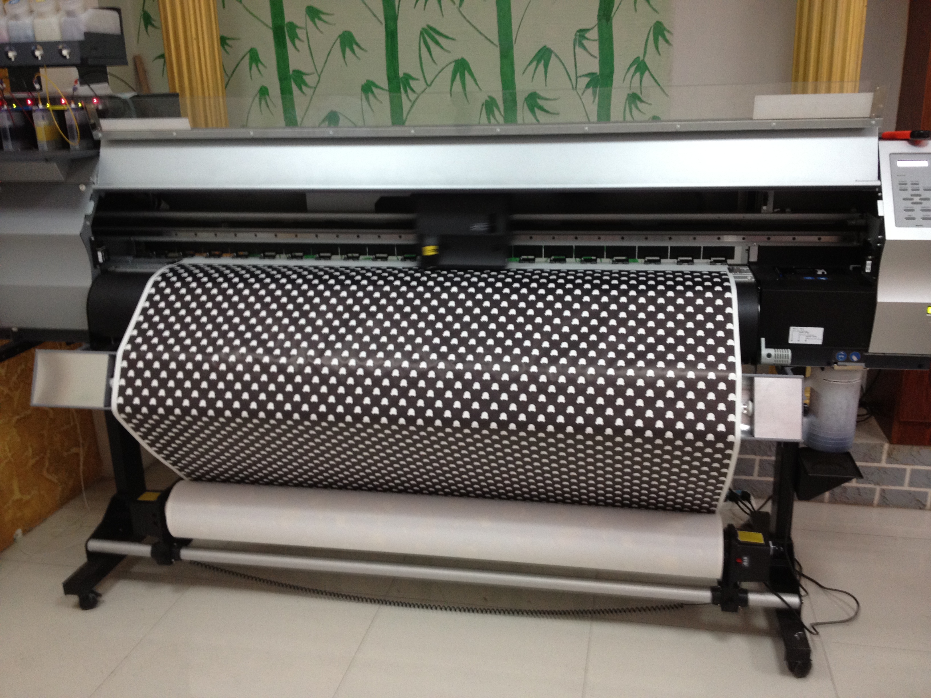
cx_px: 466
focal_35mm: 35
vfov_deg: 40.7
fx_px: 941
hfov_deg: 52.6
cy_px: 349
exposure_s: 1/20
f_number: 2.4
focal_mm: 4.28
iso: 125
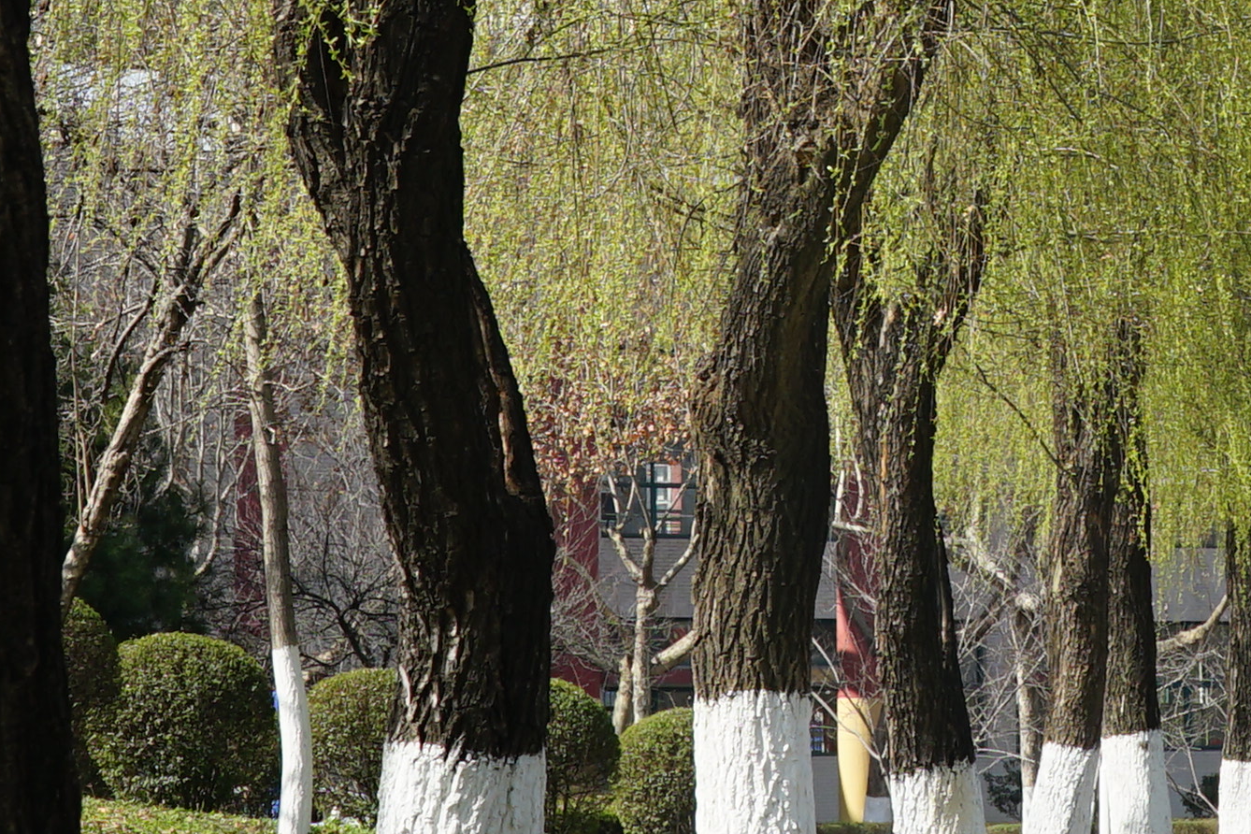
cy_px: 65
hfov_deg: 13.6
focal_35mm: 150
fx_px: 5212
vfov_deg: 9.1
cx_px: 1069
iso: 100
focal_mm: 34
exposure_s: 1/100
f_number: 10
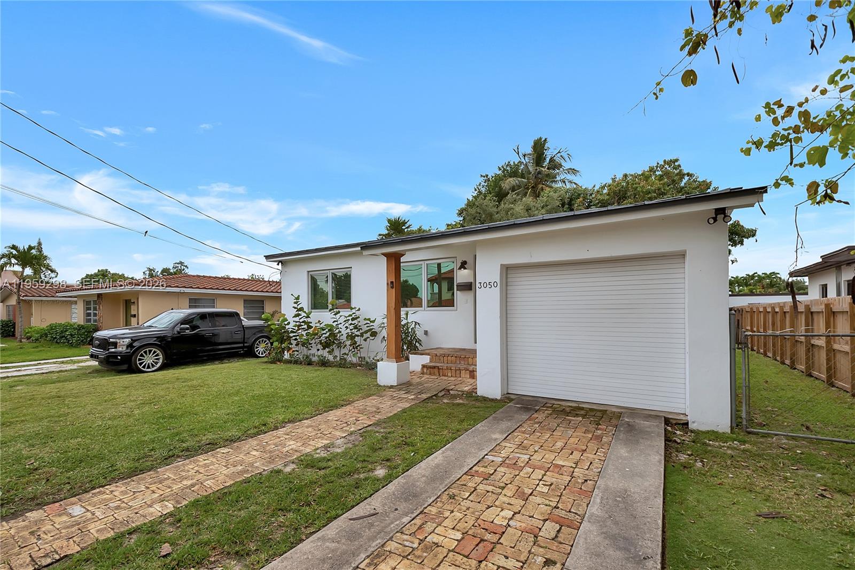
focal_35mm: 15
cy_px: 285
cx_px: 428
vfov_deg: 77.3
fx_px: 356
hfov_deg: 100.4
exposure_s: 1/640
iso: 100
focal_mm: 10
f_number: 8
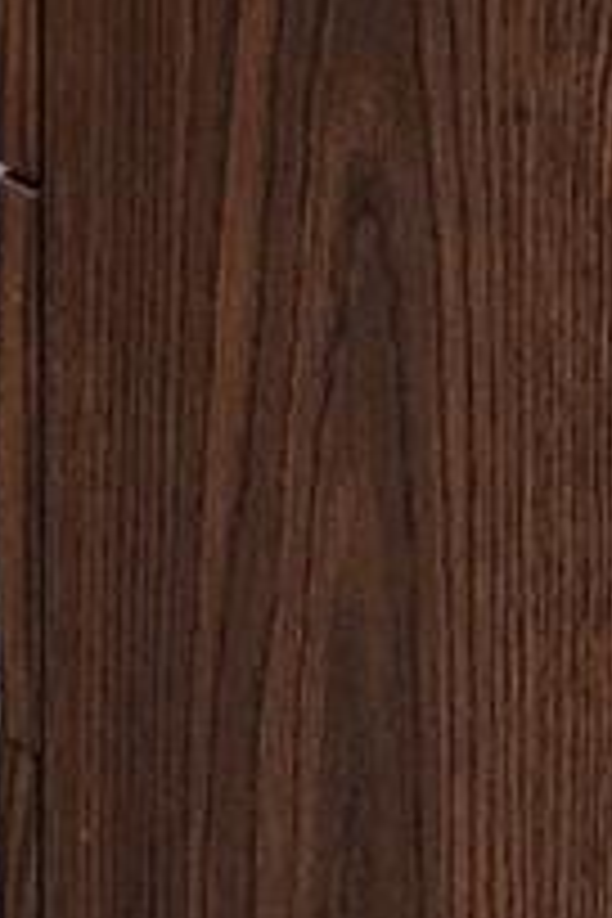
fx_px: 4590
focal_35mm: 180
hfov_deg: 6.8
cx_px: -1292
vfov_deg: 9.9
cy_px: -1386
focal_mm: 6.4
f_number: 1.8
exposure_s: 1/60.2
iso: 200
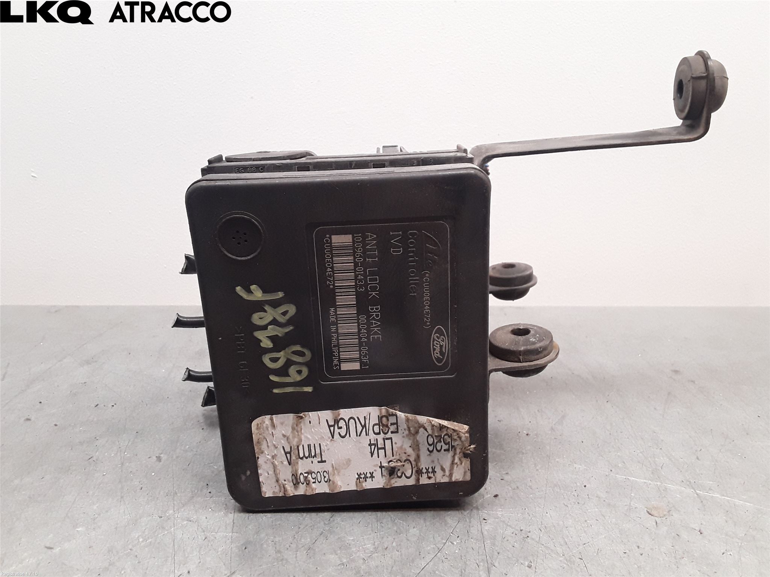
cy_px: 288
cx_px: 385
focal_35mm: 28
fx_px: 623
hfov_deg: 63.4
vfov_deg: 49.7
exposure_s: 1/100
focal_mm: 2.91
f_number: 1.9
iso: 100
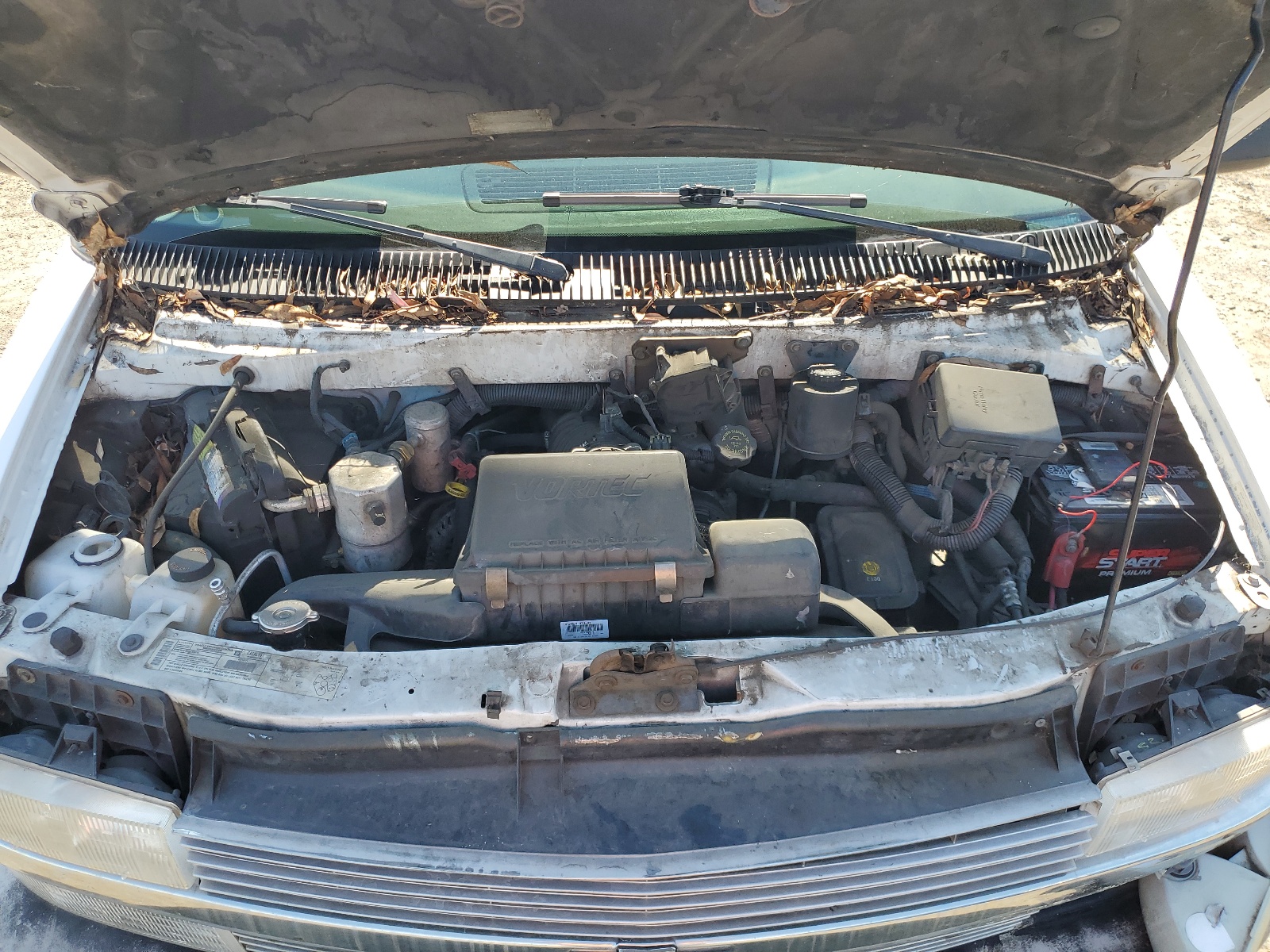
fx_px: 954
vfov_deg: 53.1
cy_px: 476
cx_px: 635
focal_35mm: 26
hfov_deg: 67.3
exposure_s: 1/556
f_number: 1.5
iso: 50
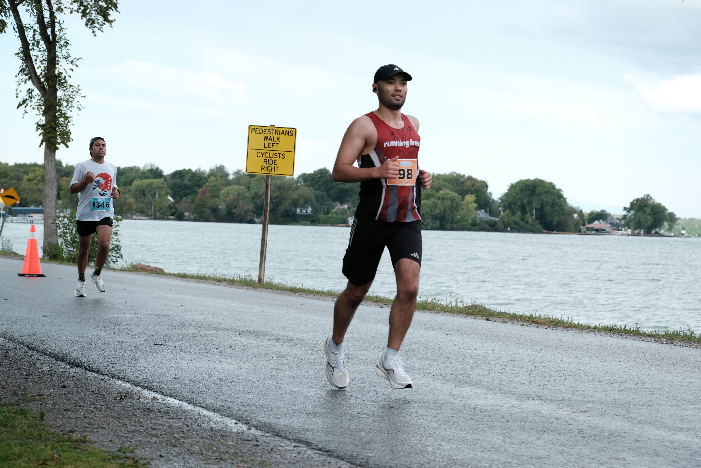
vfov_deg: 13.0
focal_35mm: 105
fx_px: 2044
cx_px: 350
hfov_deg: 19.5
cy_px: 234
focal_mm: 70
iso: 500
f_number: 5.6
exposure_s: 1/500
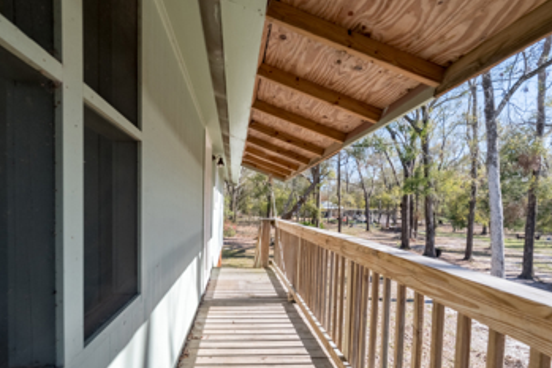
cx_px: 243
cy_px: 221
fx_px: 276
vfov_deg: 66.8
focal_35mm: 18
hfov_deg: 89.6
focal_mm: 14
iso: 500
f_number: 8
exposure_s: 1/5000
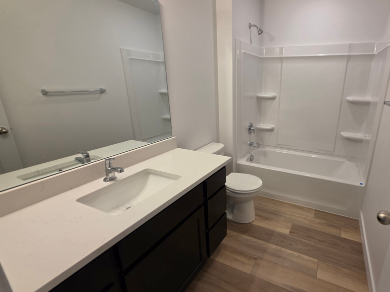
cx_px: 249
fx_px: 192
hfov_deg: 88.8
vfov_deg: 74.7
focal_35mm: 17
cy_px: 145
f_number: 1.9
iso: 80
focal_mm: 2.2
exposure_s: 1/120
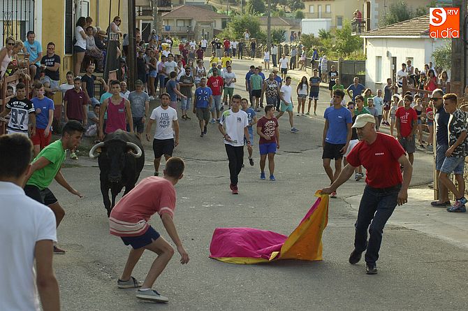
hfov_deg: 19.5
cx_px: 234
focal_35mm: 105
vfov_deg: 13.0
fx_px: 1363
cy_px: 156
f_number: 5.6
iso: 800
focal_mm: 70
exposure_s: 1/500
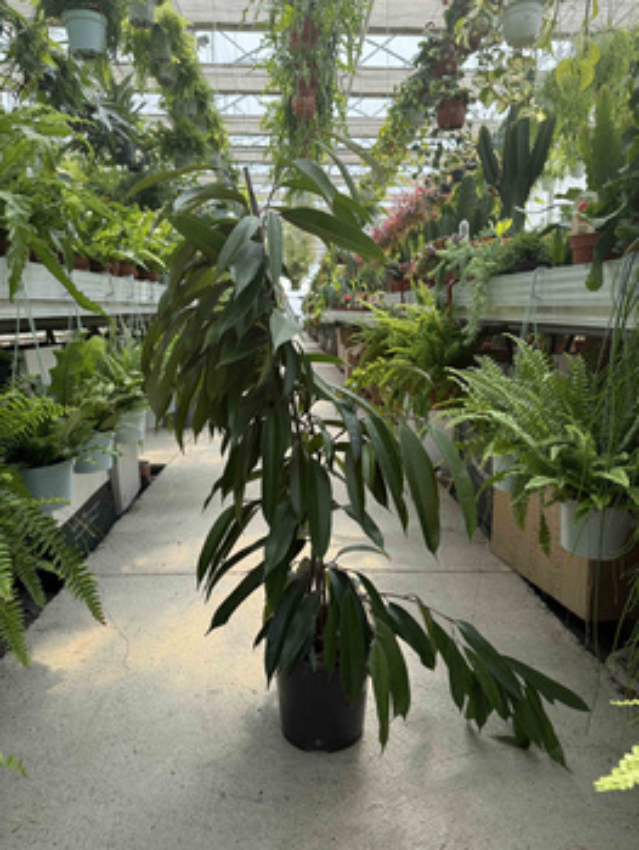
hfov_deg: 56.9
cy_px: 425
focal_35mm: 24
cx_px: 320
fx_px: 590
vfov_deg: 71.6
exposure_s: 1/1464
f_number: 1.78
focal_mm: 6.76
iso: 100
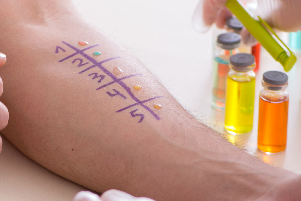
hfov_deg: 8.4
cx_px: 25
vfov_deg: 5.6
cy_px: 114
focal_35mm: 245
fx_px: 2049
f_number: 5
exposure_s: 1/100
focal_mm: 105
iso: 125
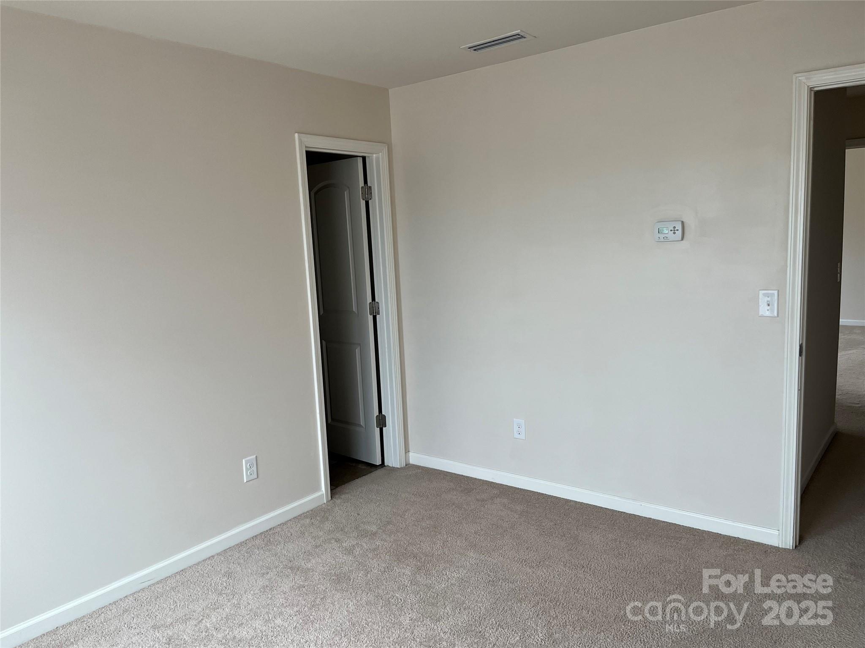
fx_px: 650
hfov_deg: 67.3
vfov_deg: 53.1
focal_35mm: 26
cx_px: 432
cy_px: 324
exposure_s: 1/120
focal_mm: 5.1
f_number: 1.6
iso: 125
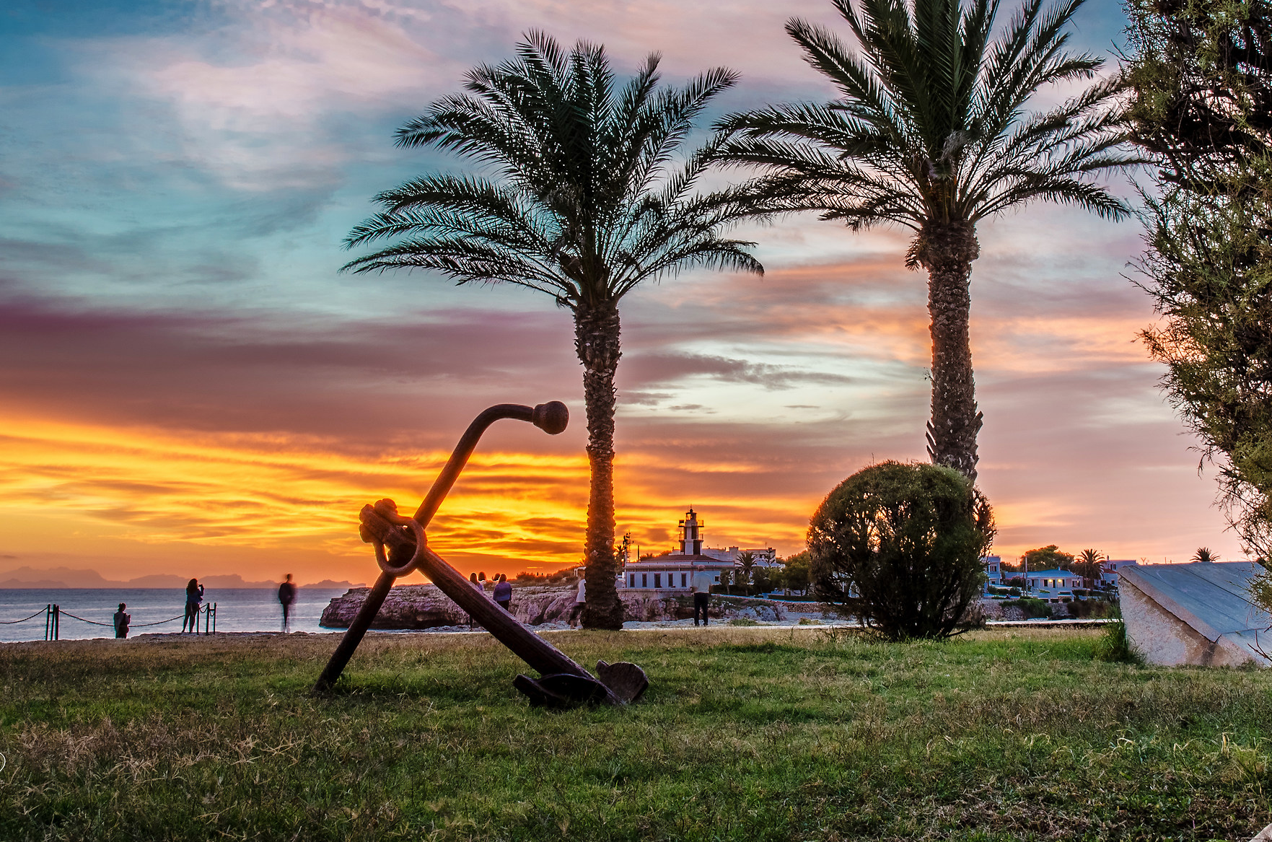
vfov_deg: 27.2
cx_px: 710
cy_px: 288
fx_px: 1727
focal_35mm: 49
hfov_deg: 40.4
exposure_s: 1/13
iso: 100
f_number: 16
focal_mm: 24
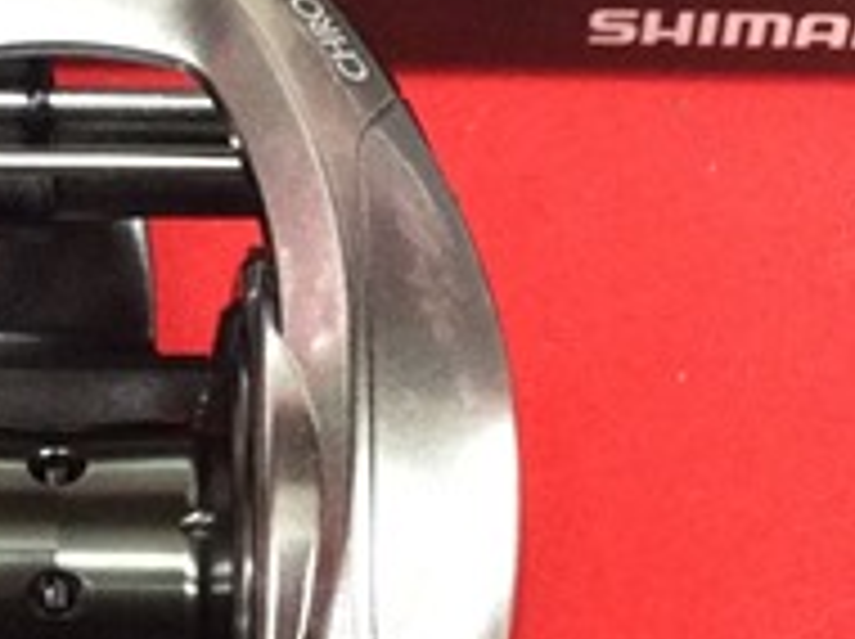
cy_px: 220
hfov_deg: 14.6
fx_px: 3330
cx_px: 256
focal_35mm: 135
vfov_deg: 11.0
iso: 160
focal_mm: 3.3
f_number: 2.4
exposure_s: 1/24
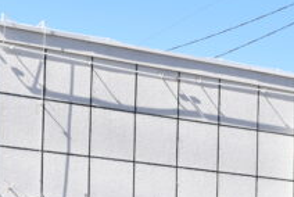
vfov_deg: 8.4
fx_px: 1300
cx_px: 492
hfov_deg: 12.1
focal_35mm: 159
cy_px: 329
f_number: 9
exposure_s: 1/200
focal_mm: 30
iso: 100
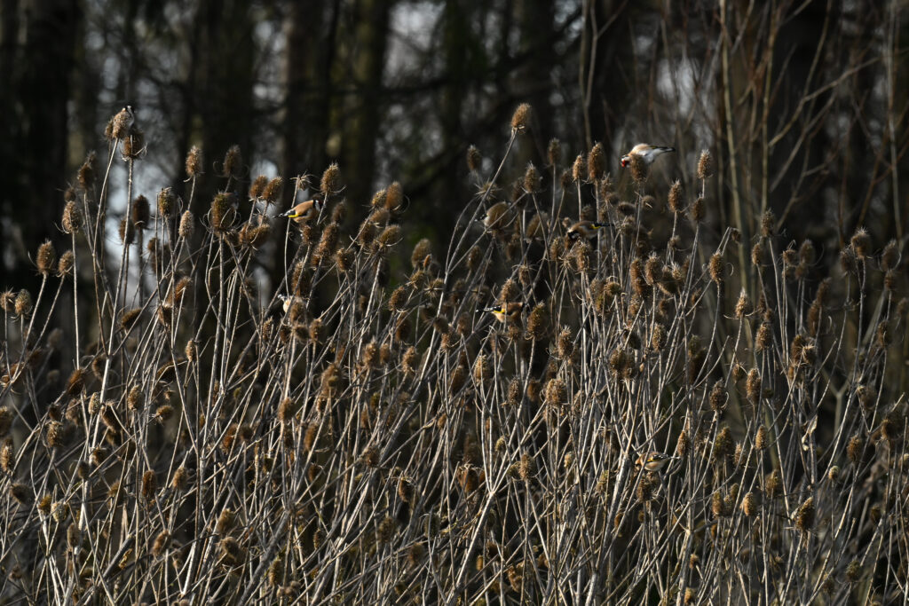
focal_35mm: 600
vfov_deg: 2.3
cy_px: 303
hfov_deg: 3.4
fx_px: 15151
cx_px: 454
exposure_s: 1/1000
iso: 2500
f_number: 13
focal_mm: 600
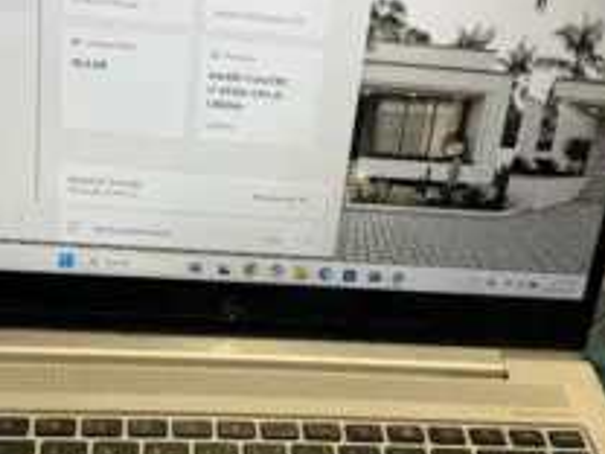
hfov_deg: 38.1
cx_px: 247
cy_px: 291
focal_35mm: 50
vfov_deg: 29.0
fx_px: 874
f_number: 1.8
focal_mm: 4.25
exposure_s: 1/100
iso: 125
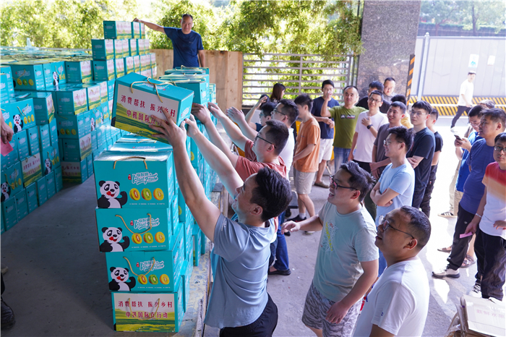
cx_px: 253
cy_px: 168
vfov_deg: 44.9
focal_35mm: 29
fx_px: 407
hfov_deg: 63.7
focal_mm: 29
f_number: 4
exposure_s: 1/200
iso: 400
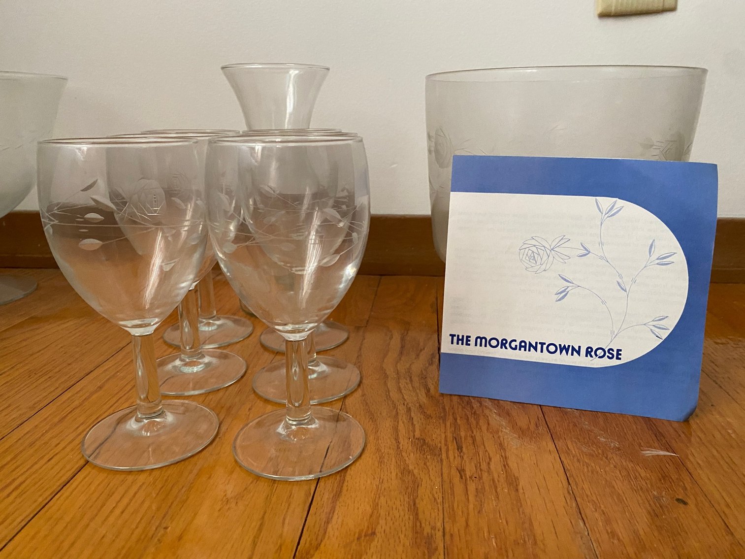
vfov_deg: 53.1
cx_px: 372
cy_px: 280
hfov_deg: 67.3
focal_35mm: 26
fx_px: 560
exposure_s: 1/51
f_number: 1.8
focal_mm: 4.25
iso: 500
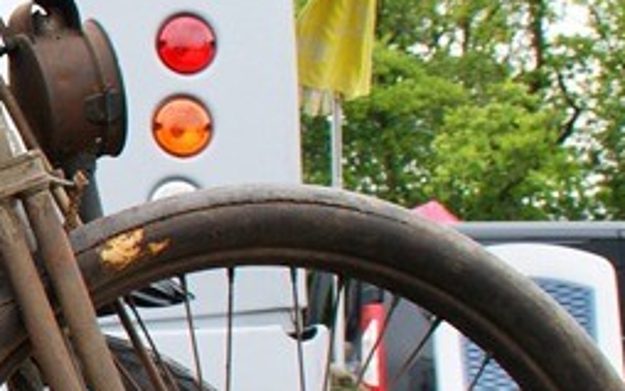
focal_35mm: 111
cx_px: -490
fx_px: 1892
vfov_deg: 11.7
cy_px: 350
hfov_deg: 16.0
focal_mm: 18
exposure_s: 1/50
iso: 100
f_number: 8
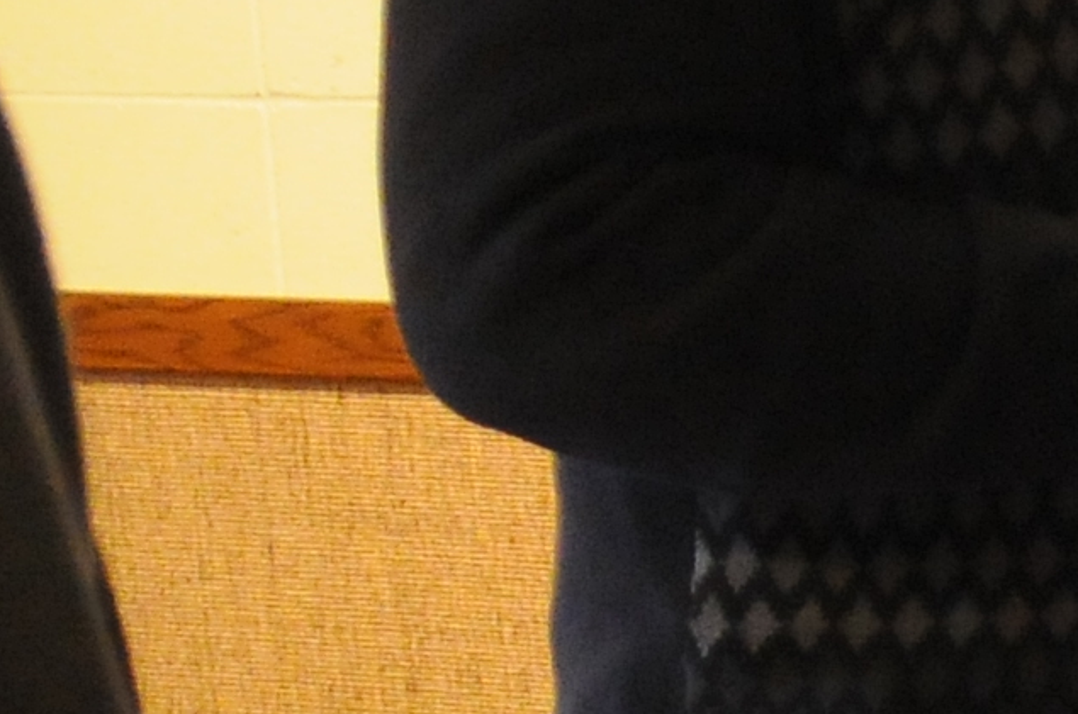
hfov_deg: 8.6
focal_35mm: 223
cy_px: 687
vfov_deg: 6.1
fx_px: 6666
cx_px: 2299
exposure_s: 1/90
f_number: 4
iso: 1600
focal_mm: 22
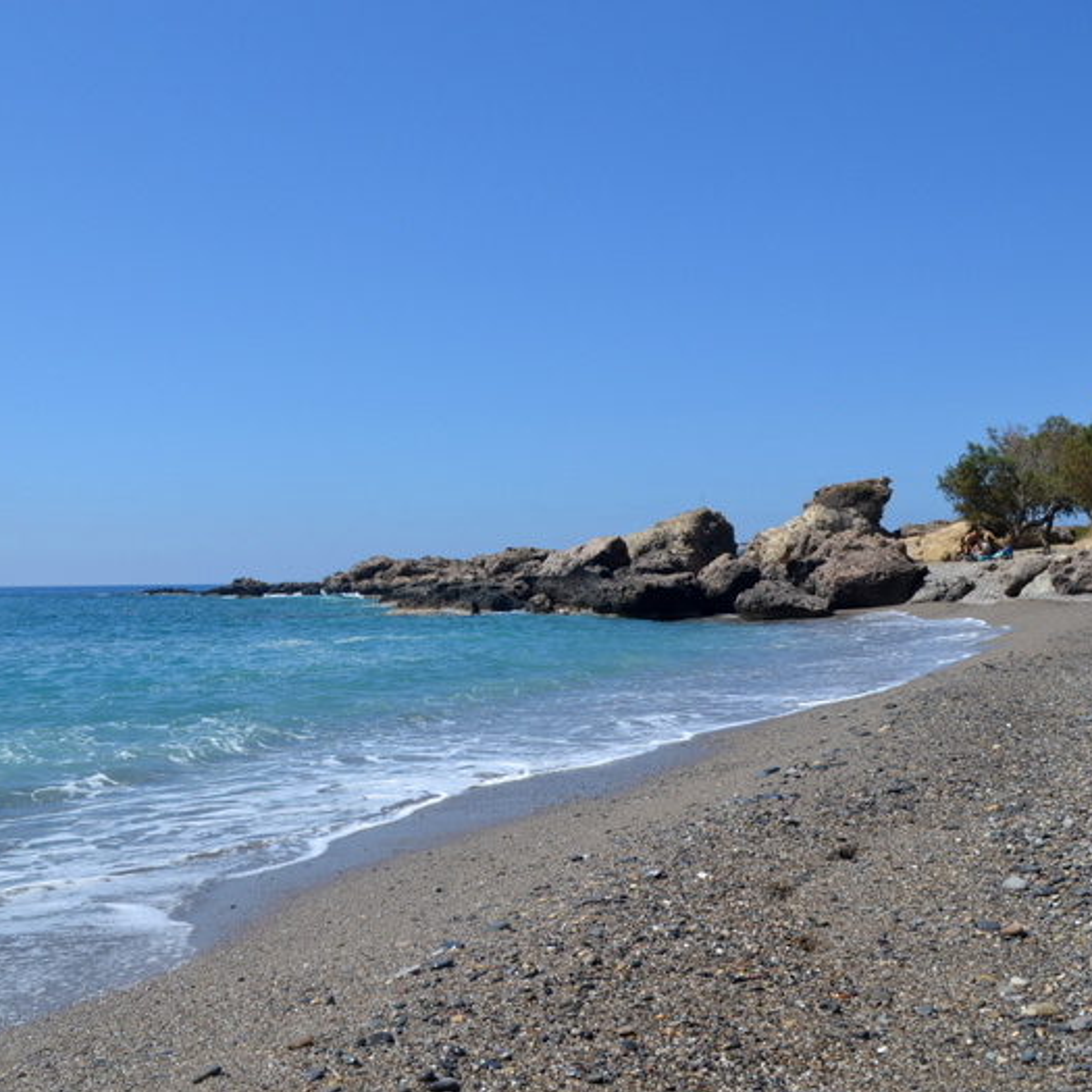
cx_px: 480
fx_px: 1249
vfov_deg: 47.2
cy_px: 539
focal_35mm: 35
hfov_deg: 47.1
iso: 100
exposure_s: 1/320
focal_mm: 18
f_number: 9
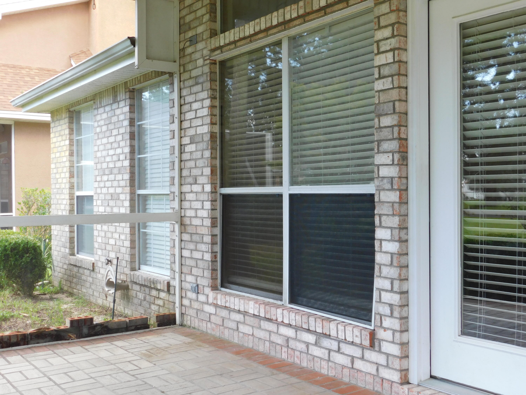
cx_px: 263
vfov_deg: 36.0
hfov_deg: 46.8
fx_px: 608
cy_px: 198
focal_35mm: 40
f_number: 3.6
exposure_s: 1/60
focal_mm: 7.1
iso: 125
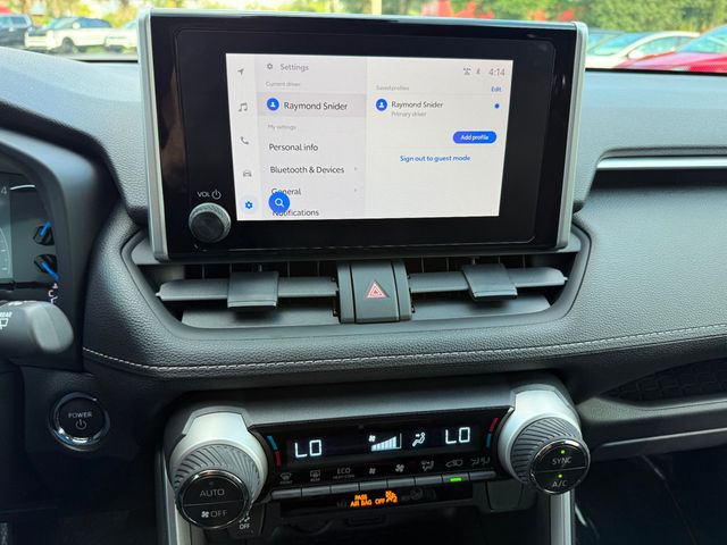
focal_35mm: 24
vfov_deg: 56.8
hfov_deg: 71.6
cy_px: 272
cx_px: 364
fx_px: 504
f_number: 1.78
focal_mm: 6.76
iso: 50
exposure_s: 1/137
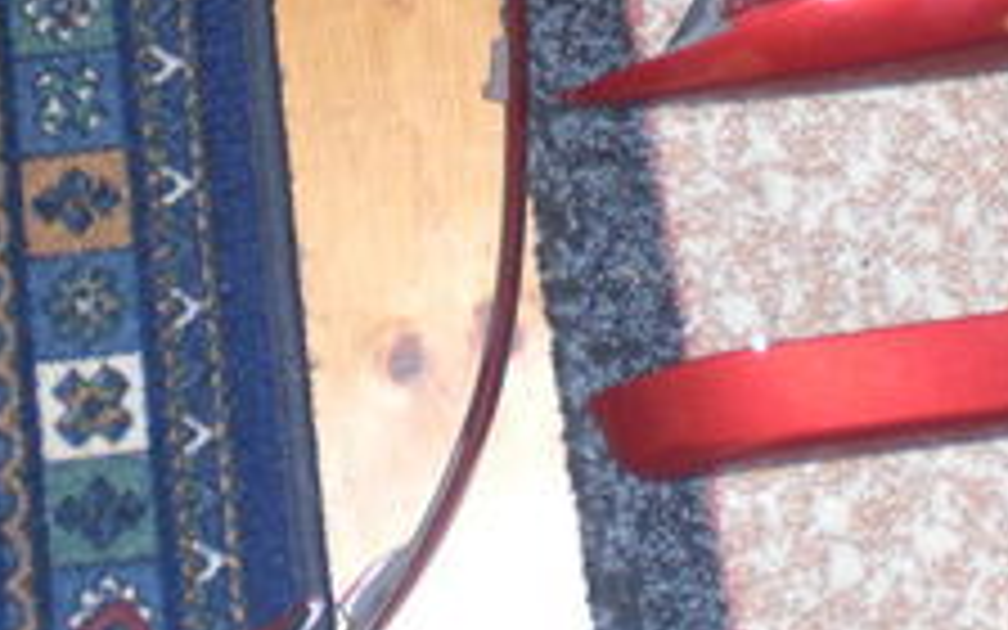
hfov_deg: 18.1
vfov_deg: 10.8
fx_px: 3159
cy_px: -405
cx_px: 608
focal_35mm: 115
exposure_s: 1/60
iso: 200
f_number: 3.1
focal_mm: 6.3
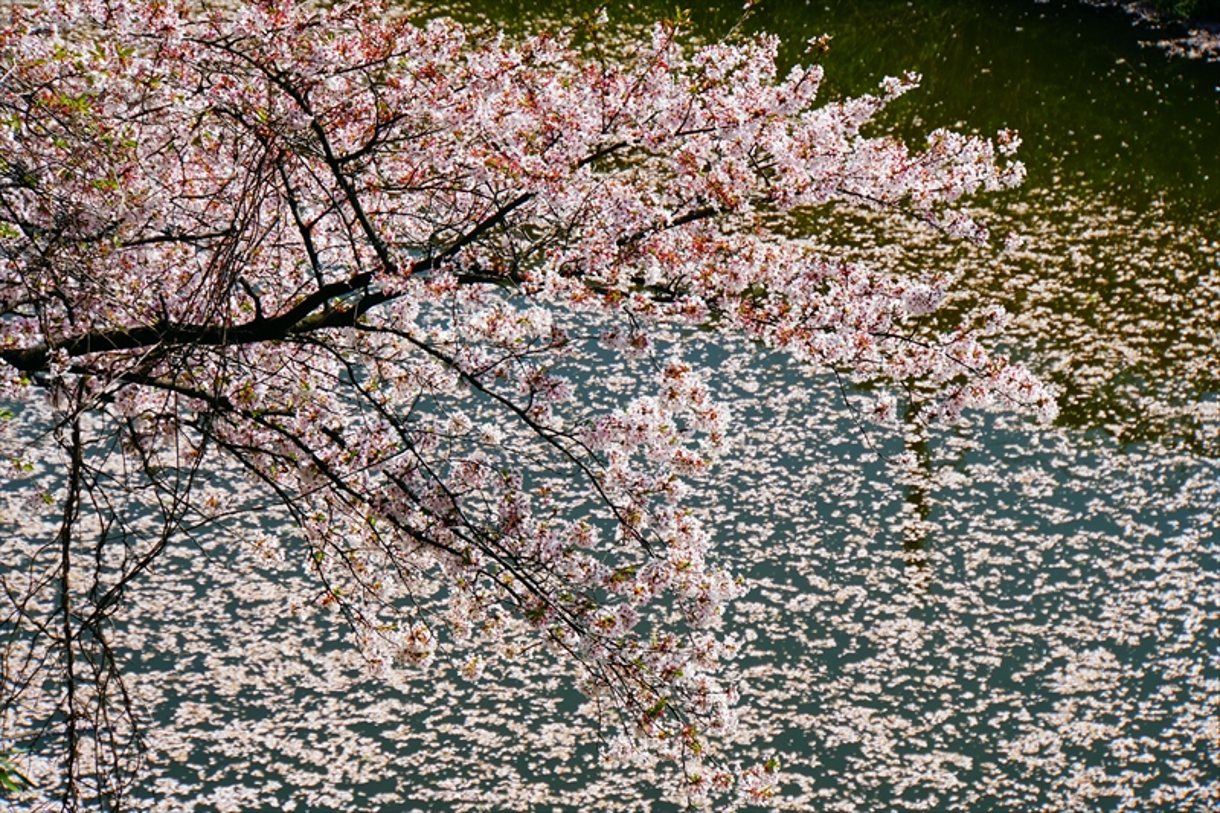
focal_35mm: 182
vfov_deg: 7.5
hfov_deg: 11.3
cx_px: 610
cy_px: 406
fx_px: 6164
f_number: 8
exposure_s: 1/320
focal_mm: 121.3
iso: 100
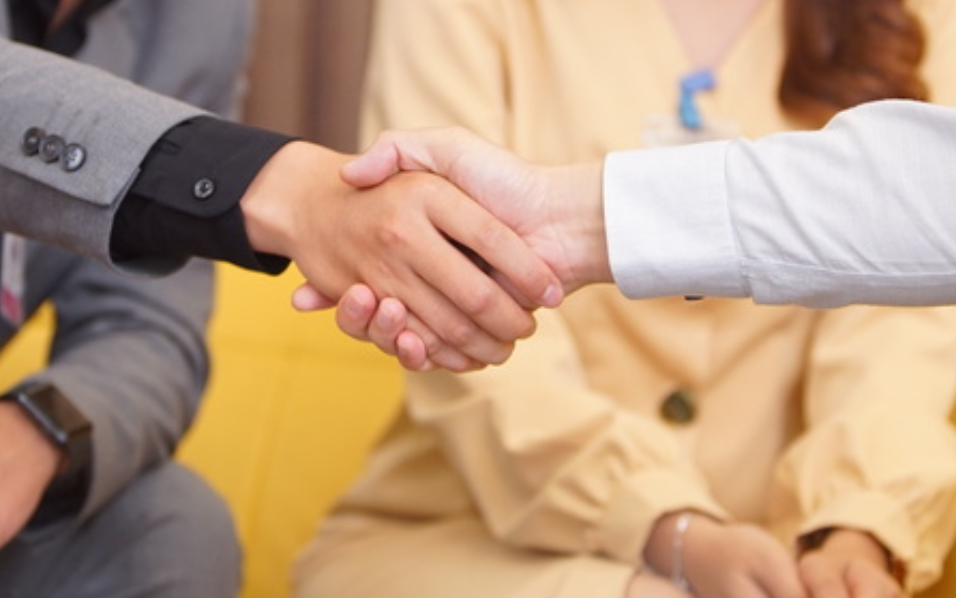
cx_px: 463
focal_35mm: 128
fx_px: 3336
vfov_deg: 10.2
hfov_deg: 16.3
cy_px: 128
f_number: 2.8
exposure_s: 1/200
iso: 800
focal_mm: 70
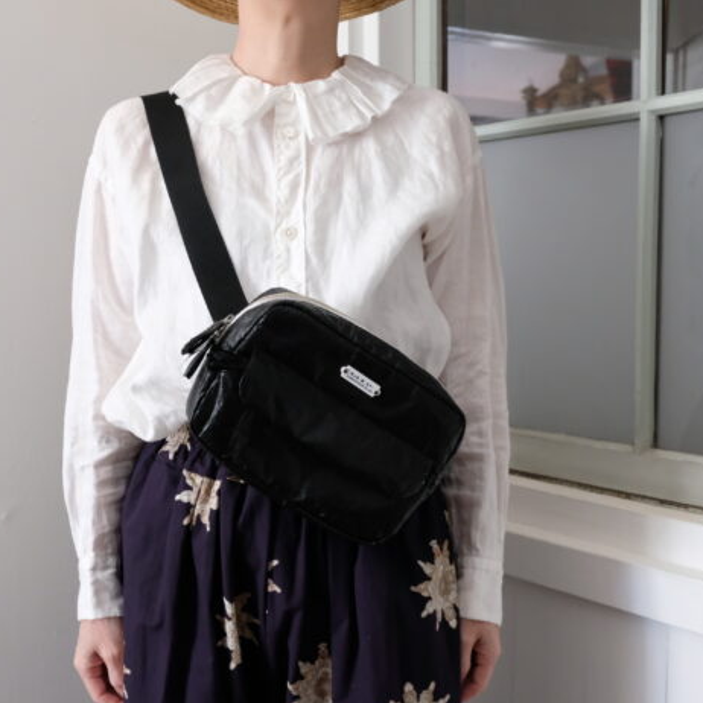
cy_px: 352
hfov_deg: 37.4
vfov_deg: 37.6
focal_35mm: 45
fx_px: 1034
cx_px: 272
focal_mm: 23.3
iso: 3200
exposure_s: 1/125
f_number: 5.6
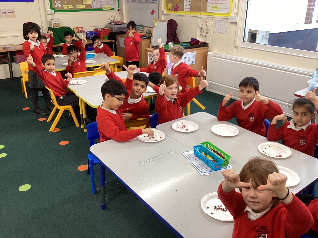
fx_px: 285
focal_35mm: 31
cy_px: 119
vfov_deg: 45.4
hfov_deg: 58.4
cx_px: 159
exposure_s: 1/60
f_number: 2.4
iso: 125
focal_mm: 3.3
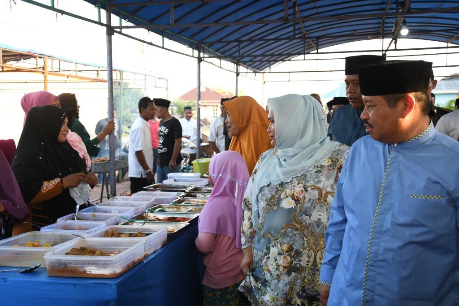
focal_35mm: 45
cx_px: 230
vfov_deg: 29.9
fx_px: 574
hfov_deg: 43.6
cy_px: 153
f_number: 4.5
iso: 640
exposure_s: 1/200
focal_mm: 30
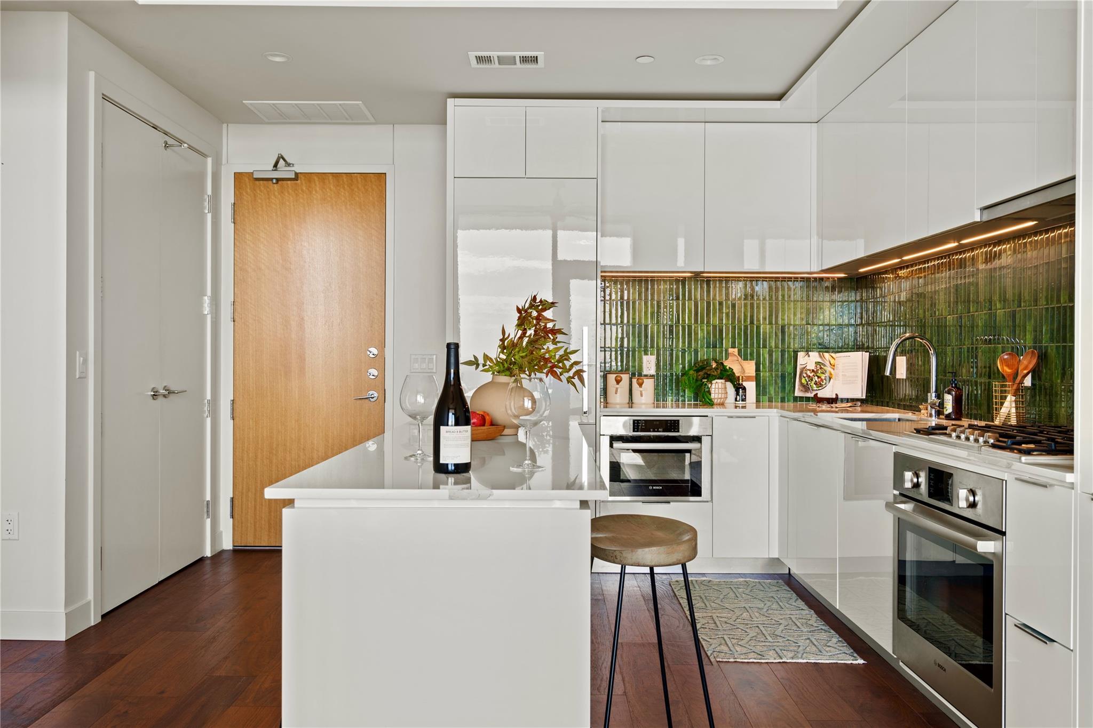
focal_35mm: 29
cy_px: 364
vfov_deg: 45.0
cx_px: 546
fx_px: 880
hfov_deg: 63.7
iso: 100
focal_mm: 29
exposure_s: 1/2
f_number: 8
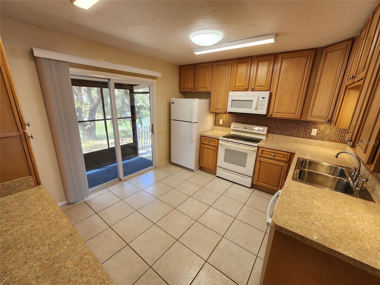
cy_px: 142
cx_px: 190
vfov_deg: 89.9
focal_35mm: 13
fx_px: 143
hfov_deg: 106.2
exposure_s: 1/60
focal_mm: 2.2
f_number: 2.2
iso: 64
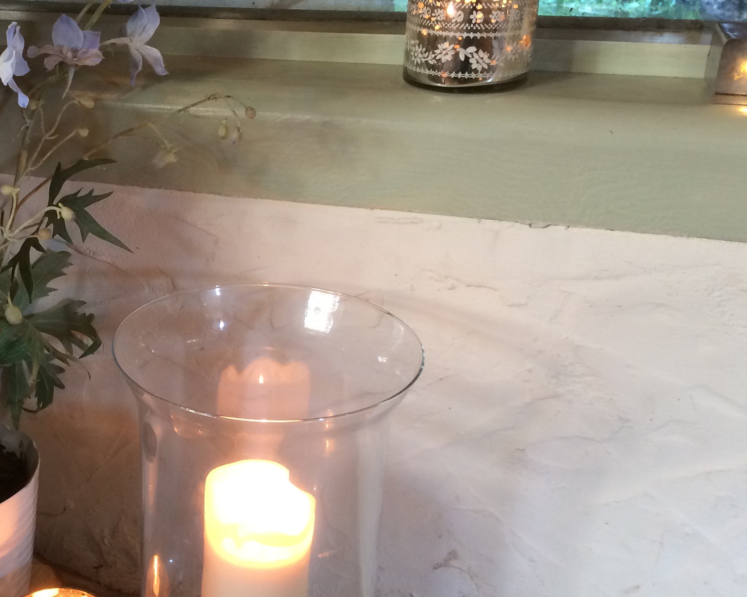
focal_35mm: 52
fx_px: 1149
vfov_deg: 29.1
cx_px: 116
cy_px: 316
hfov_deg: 34.5
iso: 100
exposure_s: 1/33
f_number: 2.2
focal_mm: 4.15
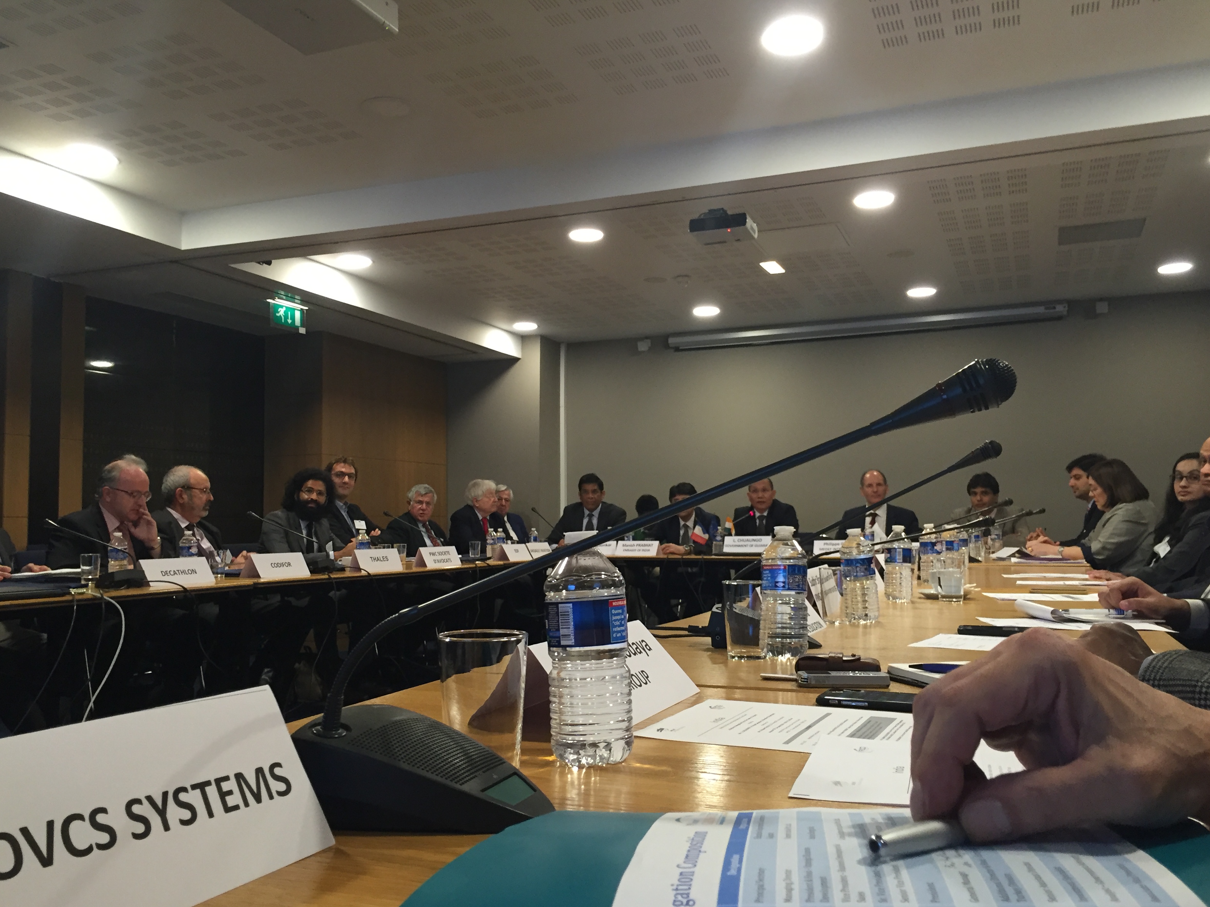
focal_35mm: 30
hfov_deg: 60.0
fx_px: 1049
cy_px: 468
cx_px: 604
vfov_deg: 46.8
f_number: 2.2
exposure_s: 1/33
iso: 160
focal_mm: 4.15
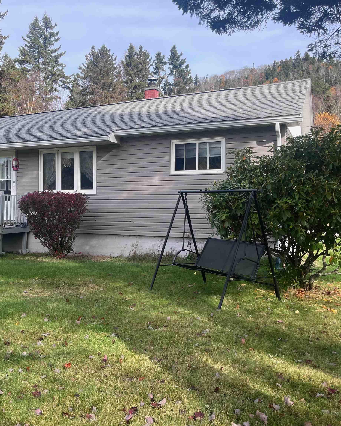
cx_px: 95
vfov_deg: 52.8
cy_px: 213
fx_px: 429
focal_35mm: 34
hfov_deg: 42.3
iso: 50
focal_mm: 5.1
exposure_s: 1/920
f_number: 1.6
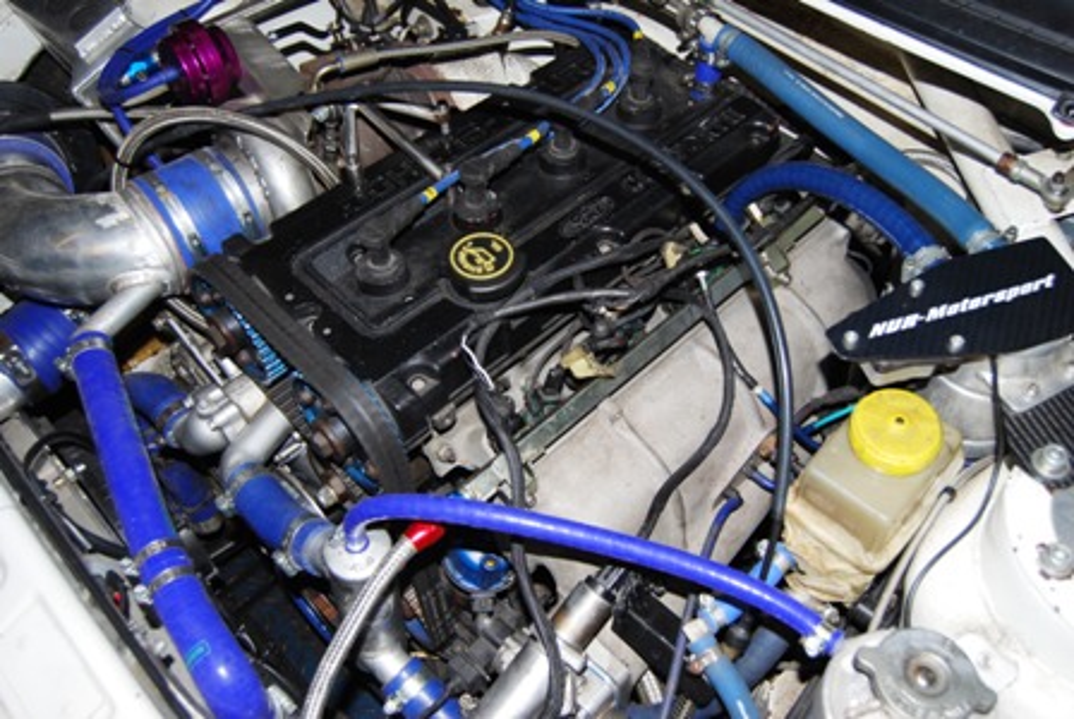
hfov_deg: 57.2
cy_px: 360
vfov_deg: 40.1
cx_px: 537
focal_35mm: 33
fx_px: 986
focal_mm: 22
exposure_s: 1/125
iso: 100
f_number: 4
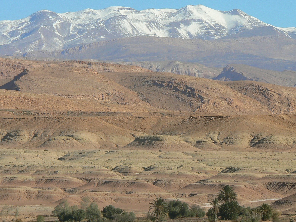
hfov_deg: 6.6
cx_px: 148
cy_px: 111
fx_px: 2574
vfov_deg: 4.9
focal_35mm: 301
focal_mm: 36.5
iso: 80
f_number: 5.6
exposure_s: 1/400
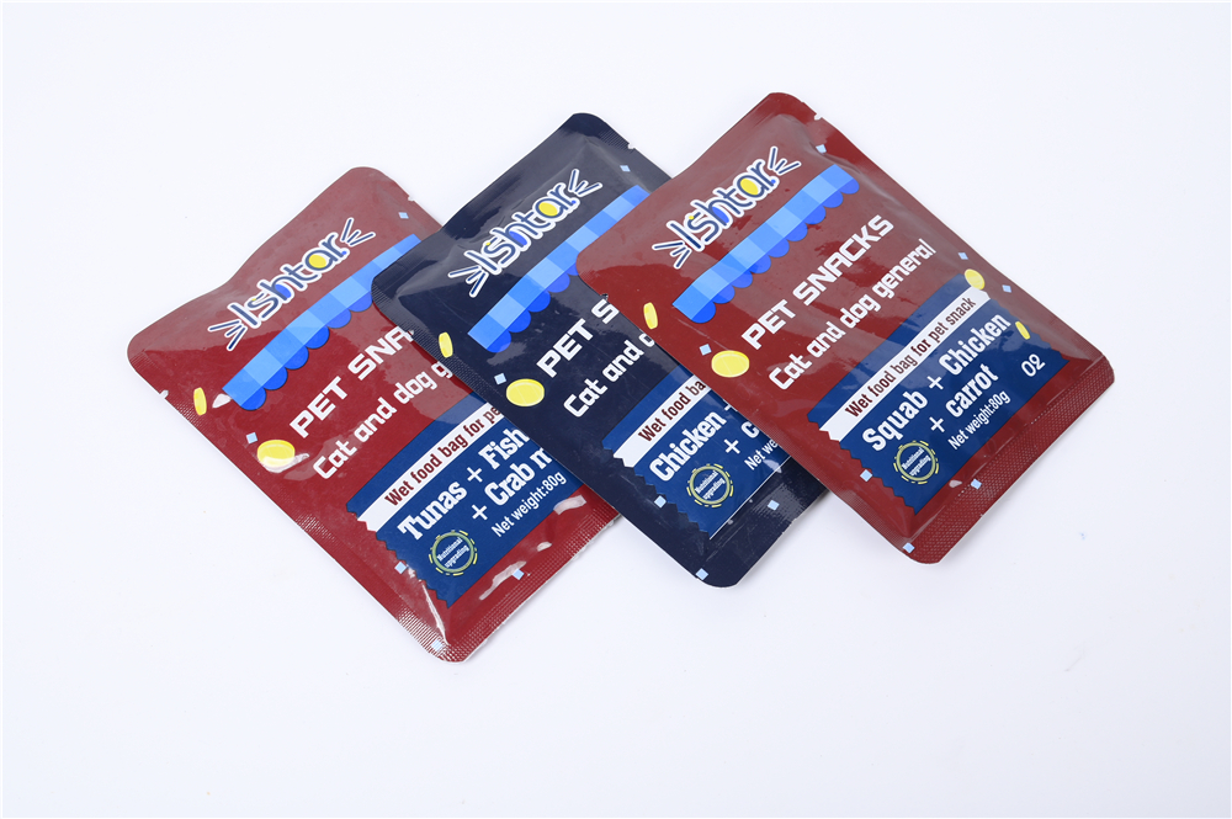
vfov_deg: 23.3
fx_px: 1983
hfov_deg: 34.5
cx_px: 616
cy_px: 410
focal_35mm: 58
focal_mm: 58
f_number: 11
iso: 200
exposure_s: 1/125
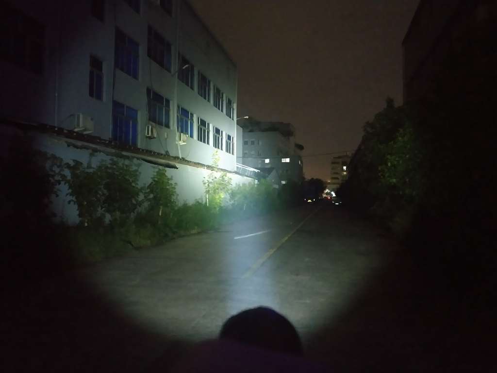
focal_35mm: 32
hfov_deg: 56.8
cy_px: 186
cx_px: 248
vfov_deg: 44.2
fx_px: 459
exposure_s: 1/12
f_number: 2
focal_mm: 4.5
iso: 9746
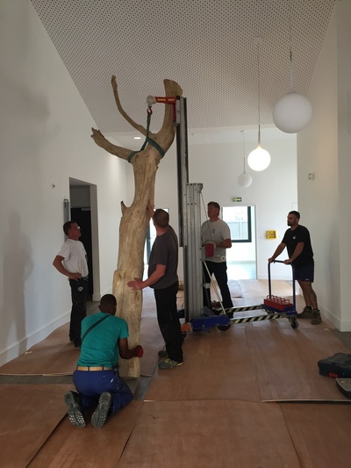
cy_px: 234
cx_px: 176
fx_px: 392
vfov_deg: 61.6
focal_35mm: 29
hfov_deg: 48.2
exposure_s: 1/40
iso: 32
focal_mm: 4.15
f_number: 2.2
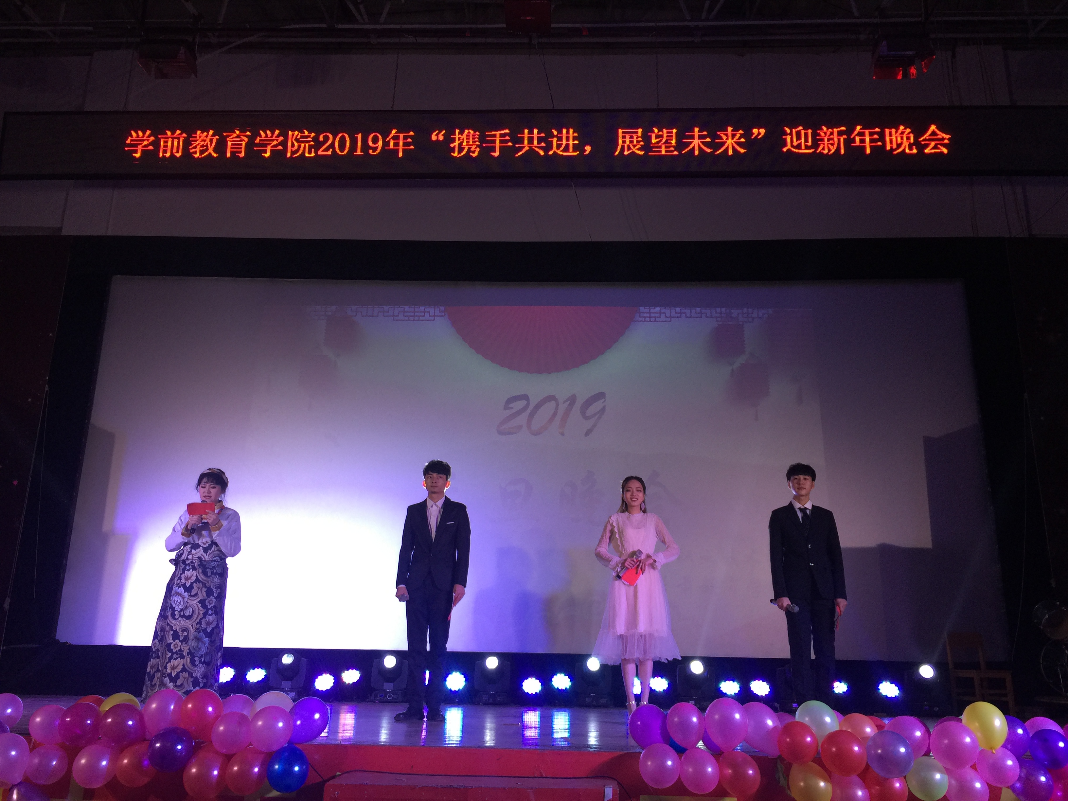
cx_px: 534
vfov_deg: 48.2
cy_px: 400
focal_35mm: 29
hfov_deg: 61.7
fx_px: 895
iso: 32
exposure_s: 1/33
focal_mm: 4.15
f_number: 2.2
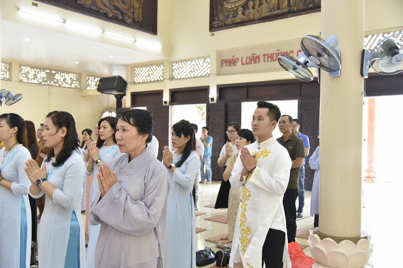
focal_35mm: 34
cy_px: 134
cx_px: 202
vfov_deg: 38.9
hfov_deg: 55.8
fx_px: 380
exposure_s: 1/50
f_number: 4
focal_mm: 34
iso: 800
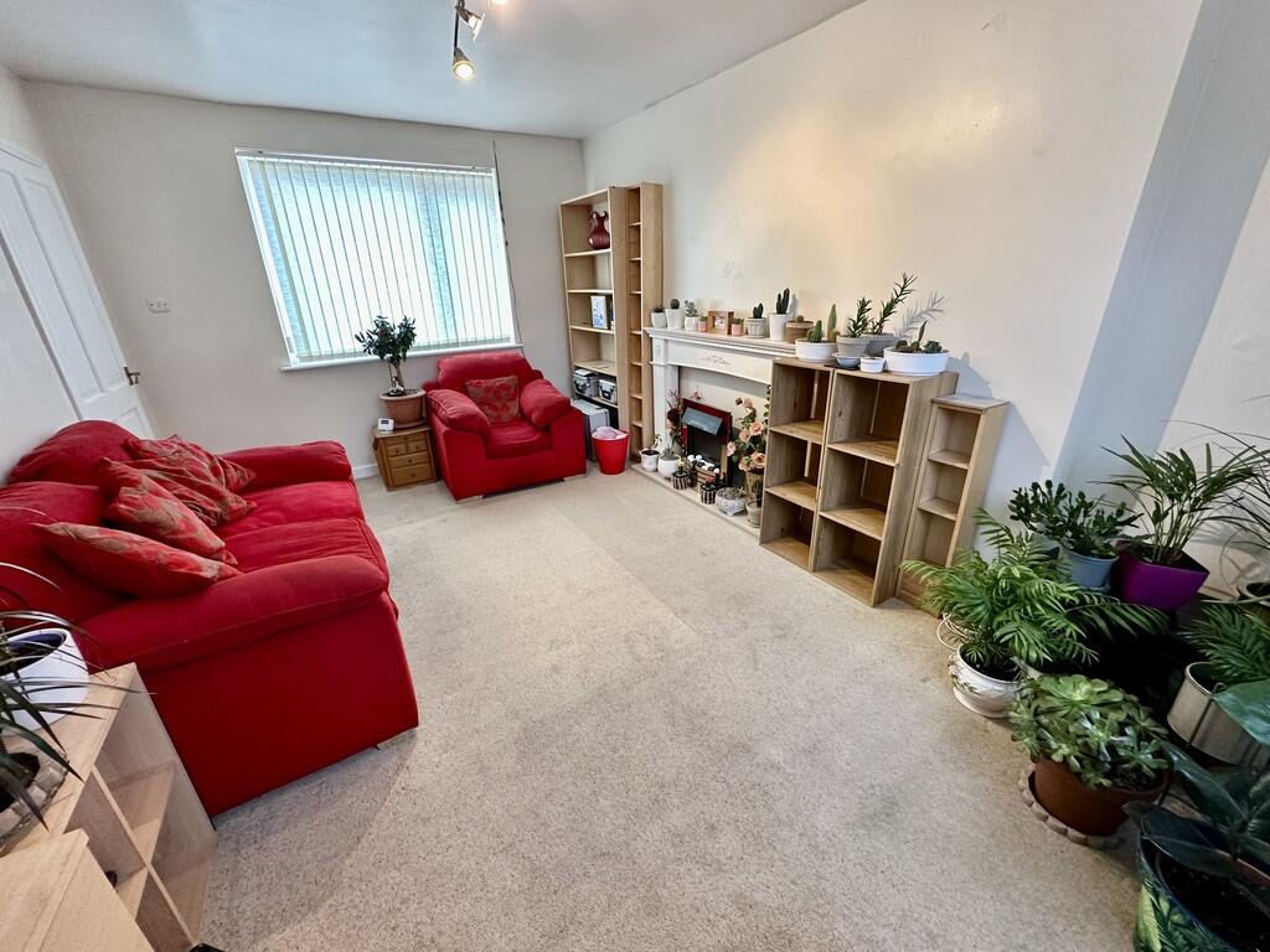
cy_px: 476
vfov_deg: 85.7
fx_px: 514
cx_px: 635
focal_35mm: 14
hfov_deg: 102.1
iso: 200
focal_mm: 2.22
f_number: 2.2
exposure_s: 1/50
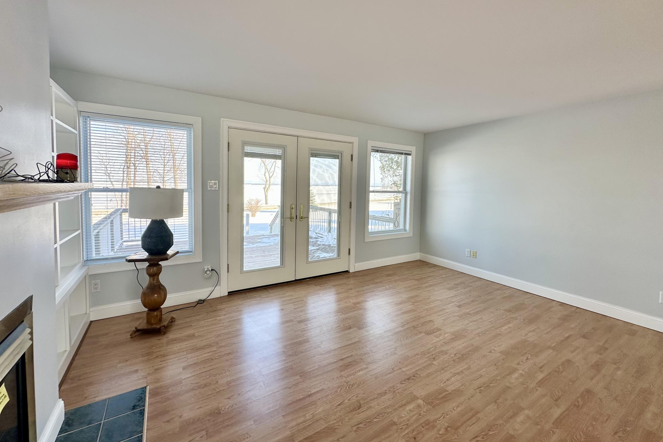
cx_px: 330
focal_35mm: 15
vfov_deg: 77.1
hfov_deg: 100.4
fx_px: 276
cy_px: 201
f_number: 2.2
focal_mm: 2.22
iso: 40
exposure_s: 1/153
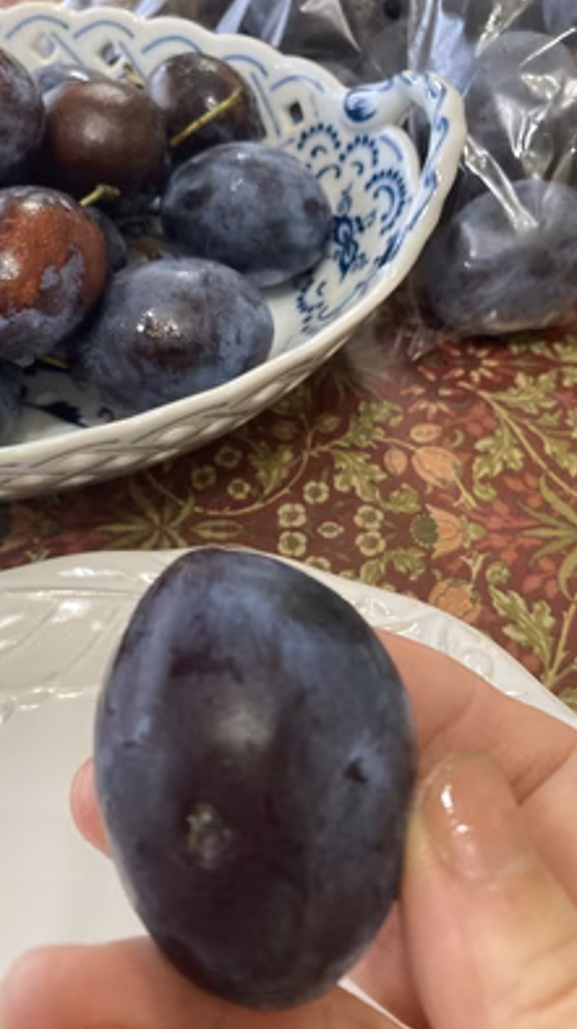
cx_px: 225
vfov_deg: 62.7
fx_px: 845
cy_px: 514
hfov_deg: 37.5
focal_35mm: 31
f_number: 1.8
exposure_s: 1/60
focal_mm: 3.99
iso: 250
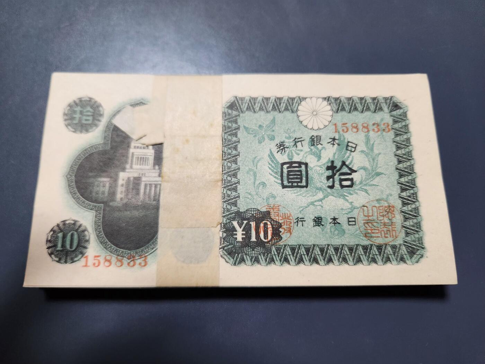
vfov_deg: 58.9
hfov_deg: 73.9
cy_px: 182
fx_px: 322
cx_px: 242
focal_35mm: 23
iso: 500
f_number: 1.8
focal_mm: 5.4
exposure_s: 1/101
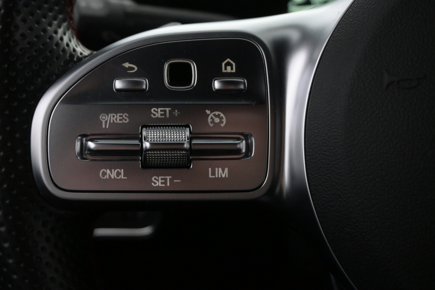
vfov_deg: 28.8
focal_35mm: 47
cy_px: 117
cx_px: 173
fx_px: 563
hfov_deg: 42.0
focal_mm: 25
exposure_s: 1/100
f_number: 5
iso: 2500
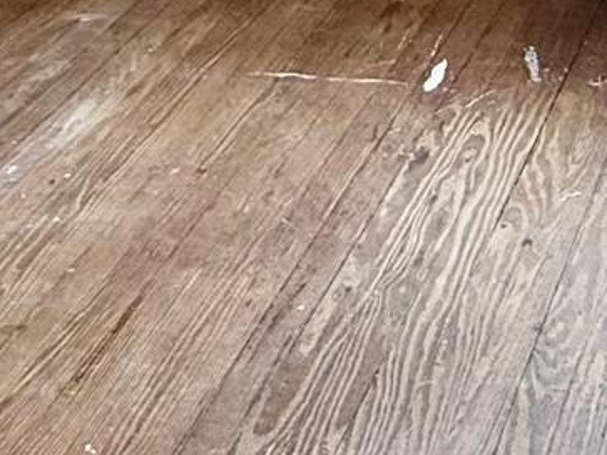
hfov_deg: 23.1
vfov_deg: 15.4
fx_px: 1385
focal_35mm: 79
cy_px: -427
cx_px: 679
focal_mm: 2.22
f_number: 2.2
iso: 80
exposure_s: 1/120
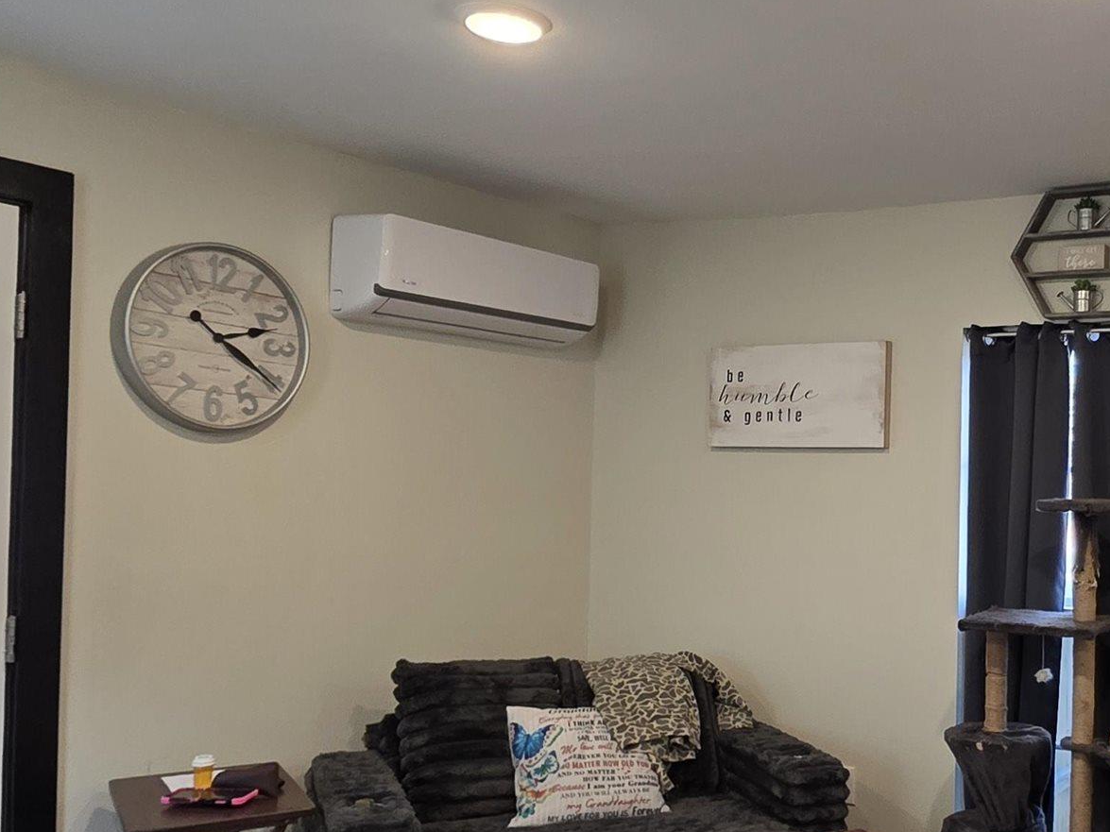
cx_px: 909
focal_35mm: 34
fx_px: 1090
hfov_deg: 50.3
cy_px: 478
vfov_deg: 41.7
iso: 250
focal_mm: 2.2
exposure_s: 1/120
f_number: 1.9
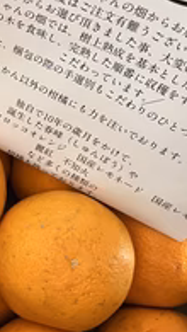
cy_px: 187
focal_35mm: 58
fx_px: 510
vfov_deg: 35.9
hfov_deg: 19.4
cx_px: -48
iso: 500
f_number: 1.6
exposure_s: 1/60
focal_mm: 5.1
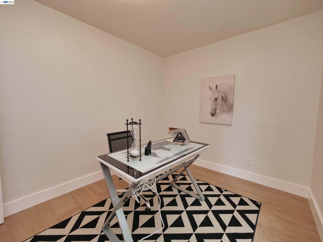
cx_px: 162
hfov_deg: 102.1
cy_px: 121
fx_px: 131
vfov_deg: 85.7
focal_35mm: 14
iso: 800
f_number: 4.5
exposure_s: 1/160
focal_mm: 7
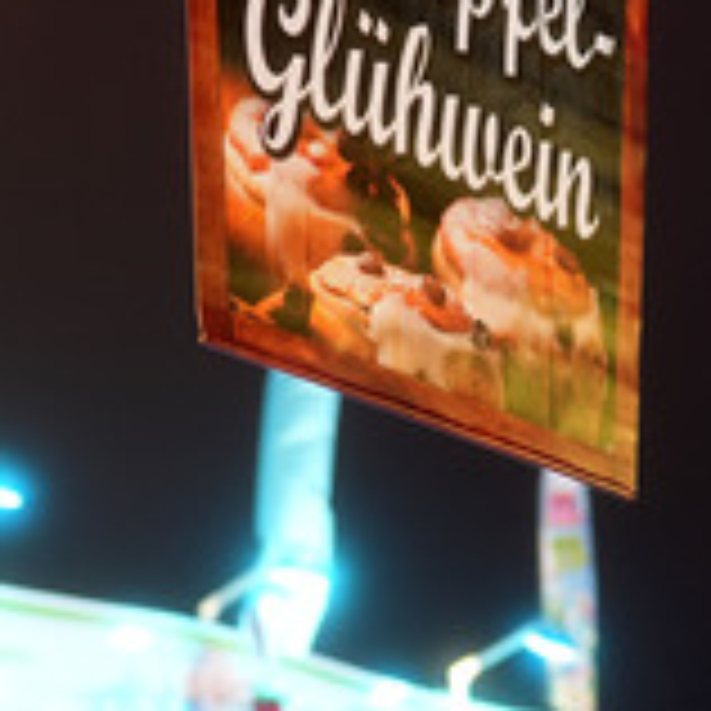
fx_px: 2533
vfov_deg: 16.0
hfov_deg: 16.0
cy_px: 432
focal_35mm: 109
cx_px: 457
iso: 640
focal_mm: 30
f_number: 1.6
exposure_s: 1/60
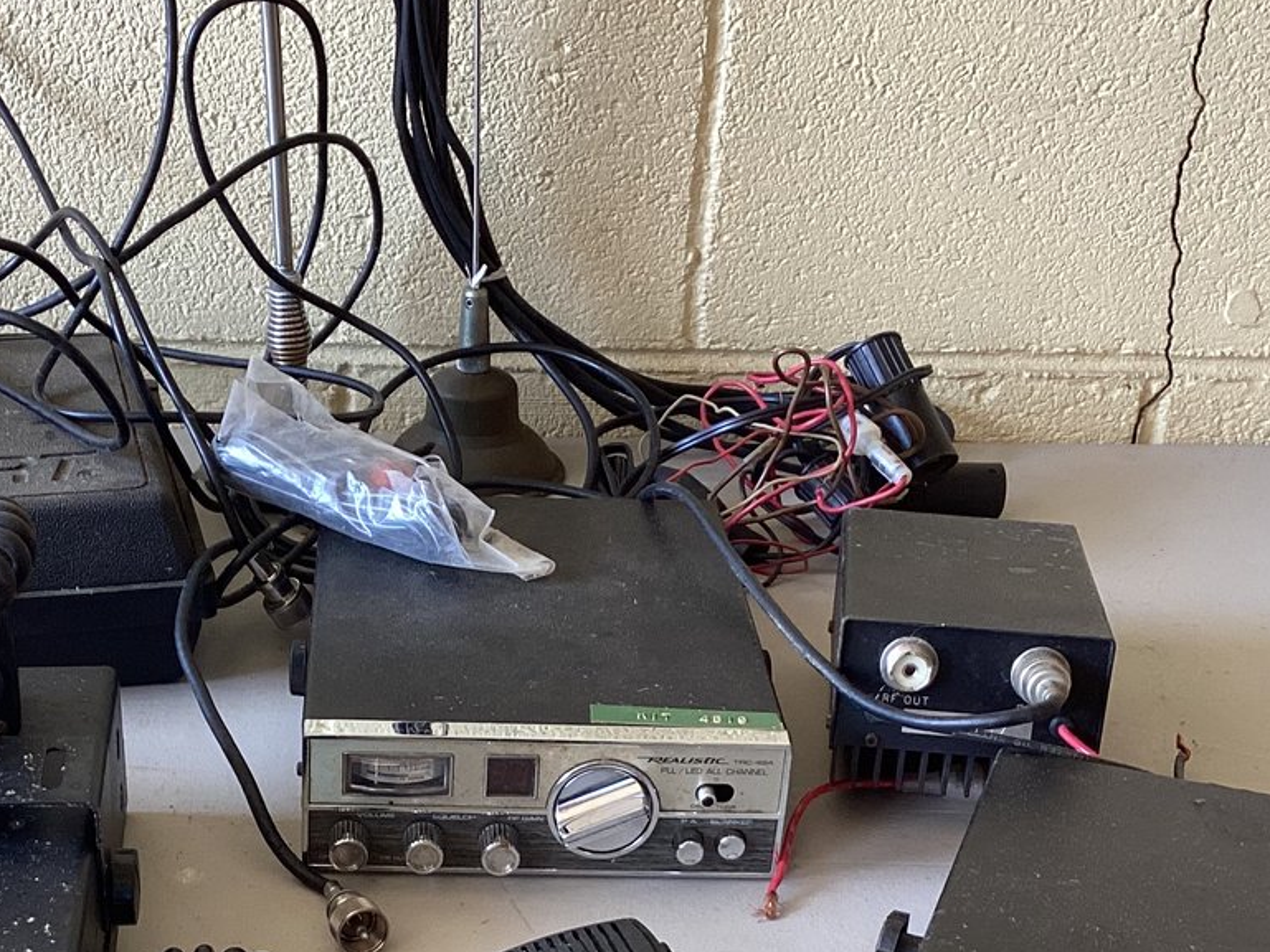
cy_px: 785
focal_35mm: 61
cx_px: 447
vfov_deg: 23.6
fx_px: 2238
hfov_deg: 31.5
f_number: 2.4
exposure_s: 1/120
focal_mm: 3.3
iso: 80
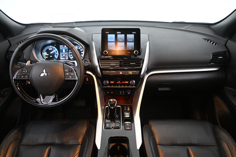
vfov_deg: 53.1
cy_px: 78
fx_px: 157
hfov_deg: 73.7
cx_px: 118
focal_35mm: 24
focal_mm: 16
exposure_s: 1/25
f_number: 3.5
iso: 2500
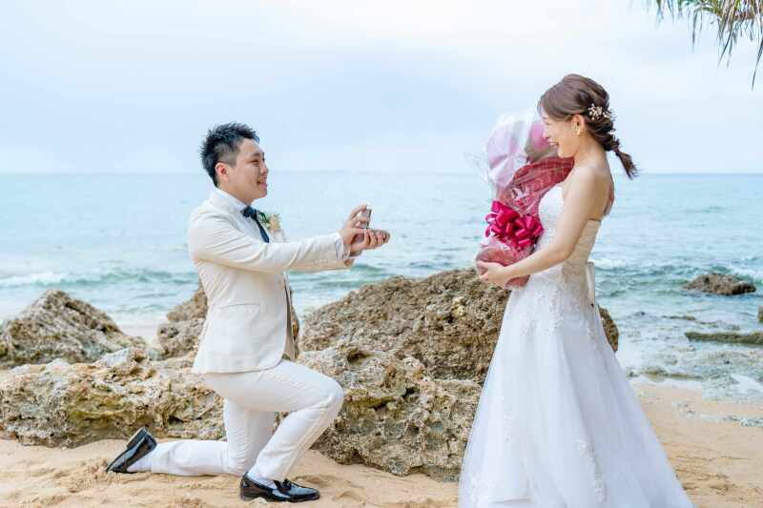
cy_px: 254
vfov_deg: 37.8
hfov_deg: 54.4
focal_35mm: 35
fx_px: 742
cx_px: 382
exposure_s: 1/1600
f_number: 2.8
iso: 100
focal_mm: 35
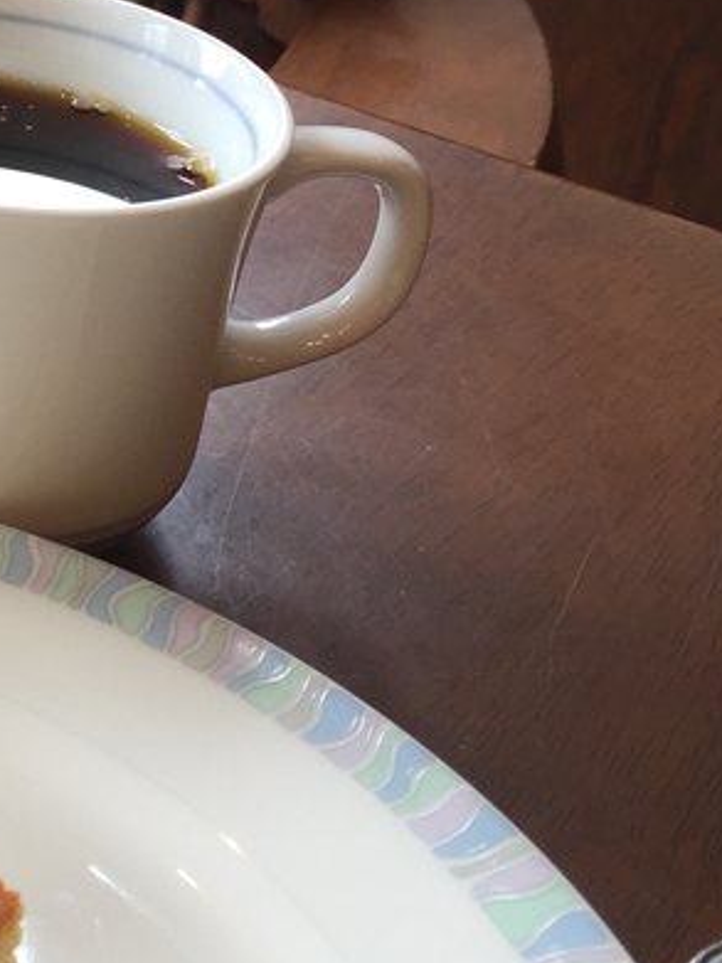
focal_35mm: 89
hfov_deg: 15.4
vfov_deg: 21.3
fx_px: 2476
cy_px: 22
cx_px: -350
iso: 32
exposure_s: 1/60
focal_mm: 4.15
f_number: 2.2
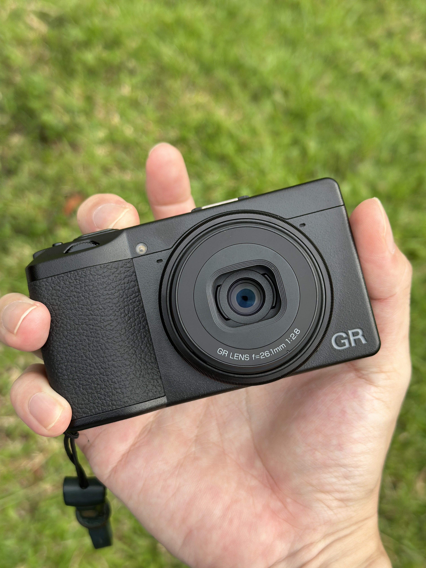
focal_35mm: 48
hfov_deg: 30.3
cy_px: 284
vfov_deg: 39.7
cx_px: 213
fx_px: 788
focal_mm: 6.86
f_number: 1.78
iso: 80
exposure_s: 1/1145
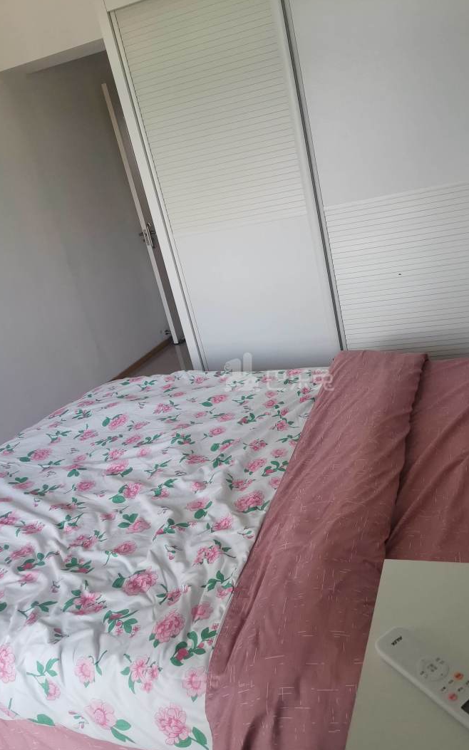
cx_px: 277
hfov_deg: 43.0
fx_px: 593
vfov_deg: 64.6
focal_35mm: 29
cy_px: 373
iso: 125
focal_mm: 4.75
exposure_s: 1/100
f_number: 1.8
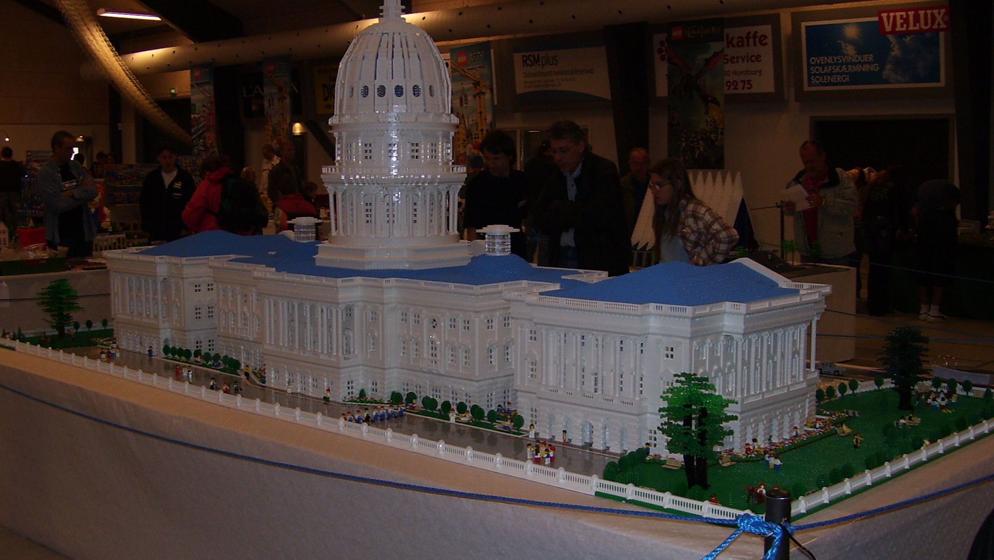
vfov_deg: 26.5
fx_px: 1186
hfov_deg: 45.3
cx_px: 424
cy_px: 277
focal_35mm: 45
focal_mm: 6
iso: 80
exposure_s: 1/60
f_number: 2.7
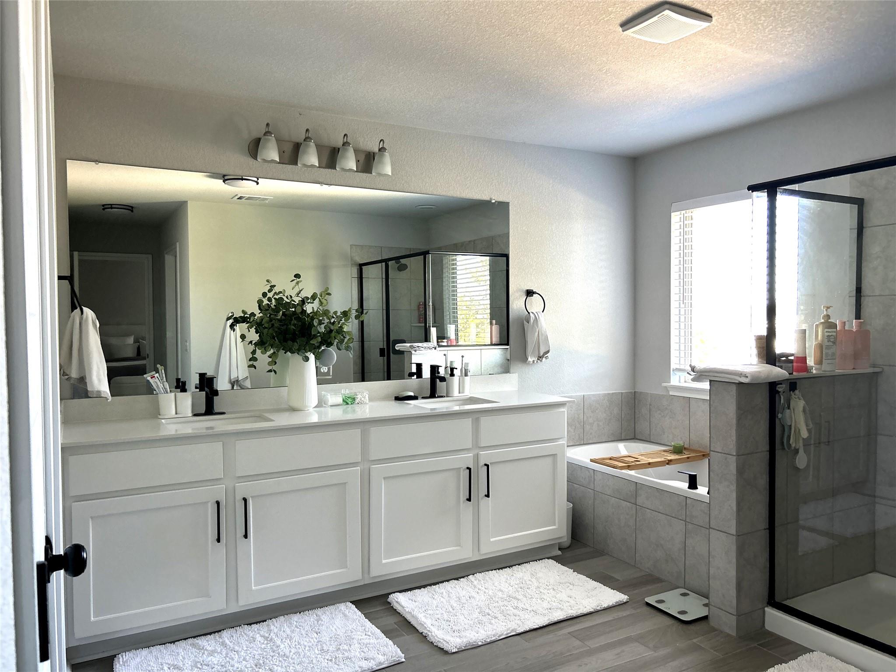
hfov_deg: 67.3
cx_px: 448
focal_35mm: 26
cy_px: 336
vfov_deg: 53.1
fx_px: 673
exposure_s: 1/68
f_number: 1.5
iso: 125
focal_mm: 5.7
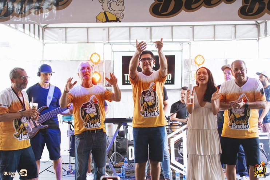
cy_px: 90
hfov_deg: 37.8
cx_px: 135
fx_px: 394
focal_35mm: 52
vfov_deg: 25.8
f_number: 3.2
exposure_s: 1/250
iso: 1600
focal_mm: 35
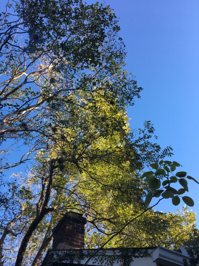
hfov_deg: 48.2
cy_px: 133
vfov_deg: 61.7
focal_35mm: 29
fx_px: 222
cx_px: 100
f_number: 2.2
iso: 25
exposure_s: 1/262
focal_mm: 4.15
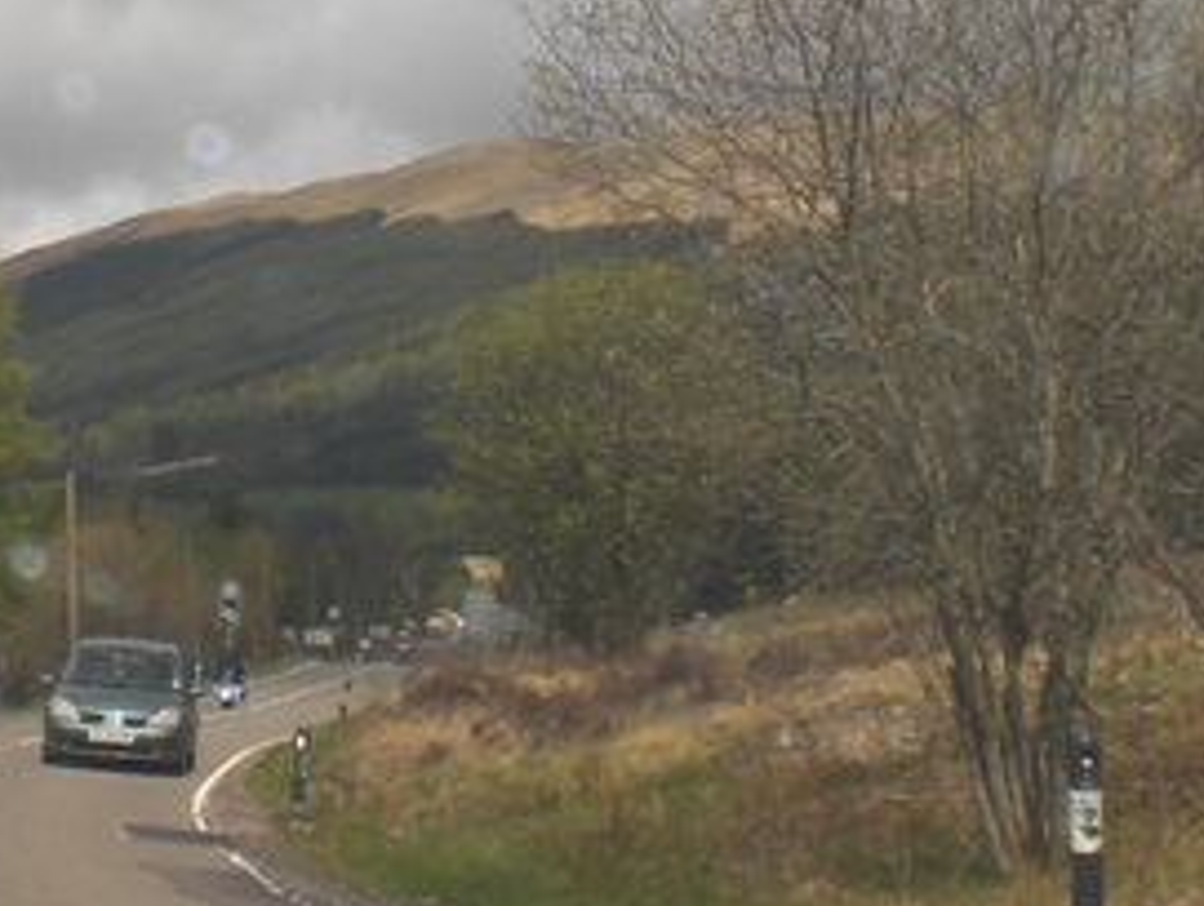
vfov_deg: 13.2
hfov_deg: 17.2
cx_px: 31
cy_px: 191
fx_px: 3901
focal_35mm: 112
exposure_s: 1/320
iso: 50
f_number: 4.4
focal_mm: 6.3
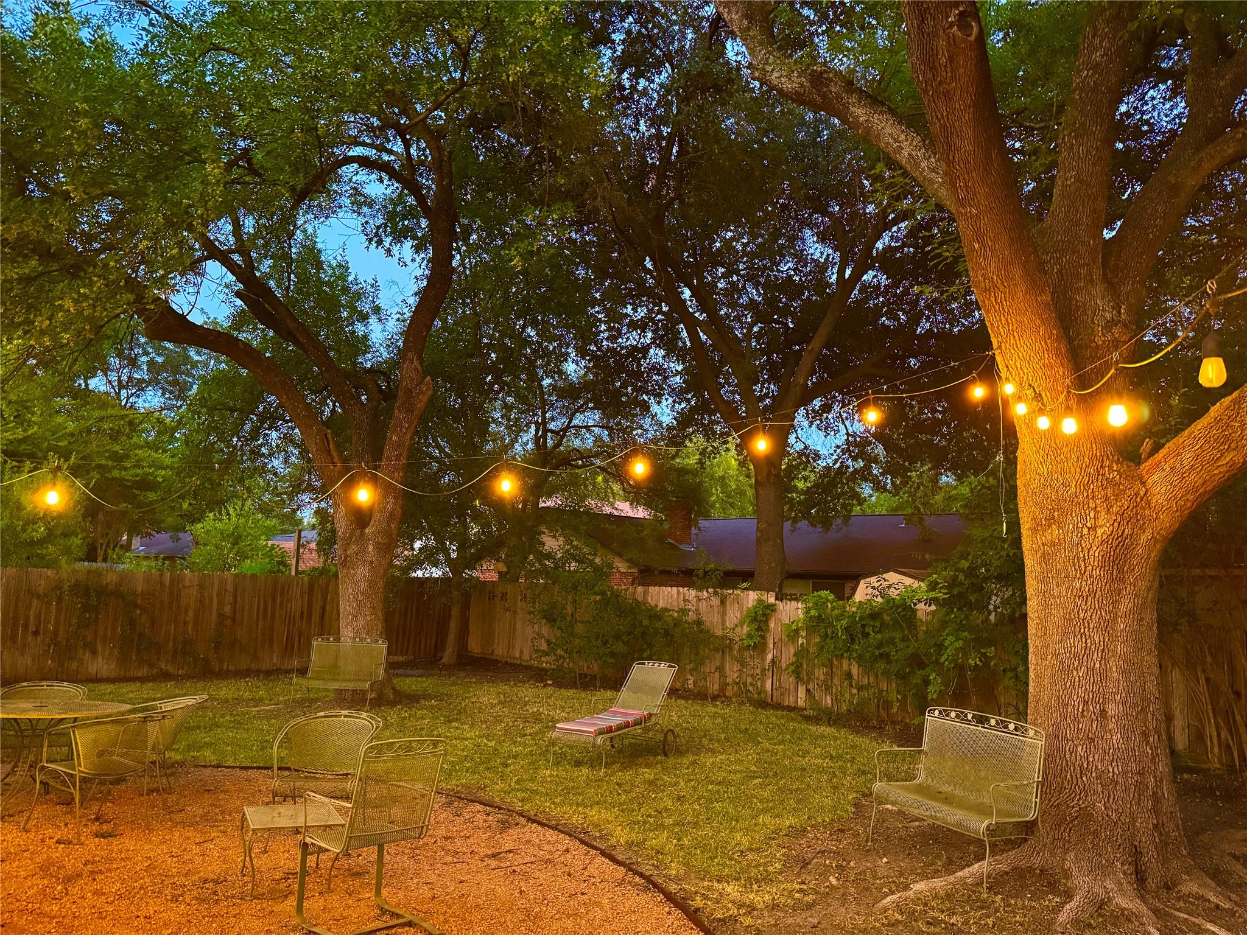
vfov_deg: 56.8
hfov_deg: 71.6
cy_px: 468
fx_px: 865
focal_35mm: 24
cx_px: 624
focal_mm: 6.76
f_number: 1.78
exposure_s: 1/30
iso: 1600
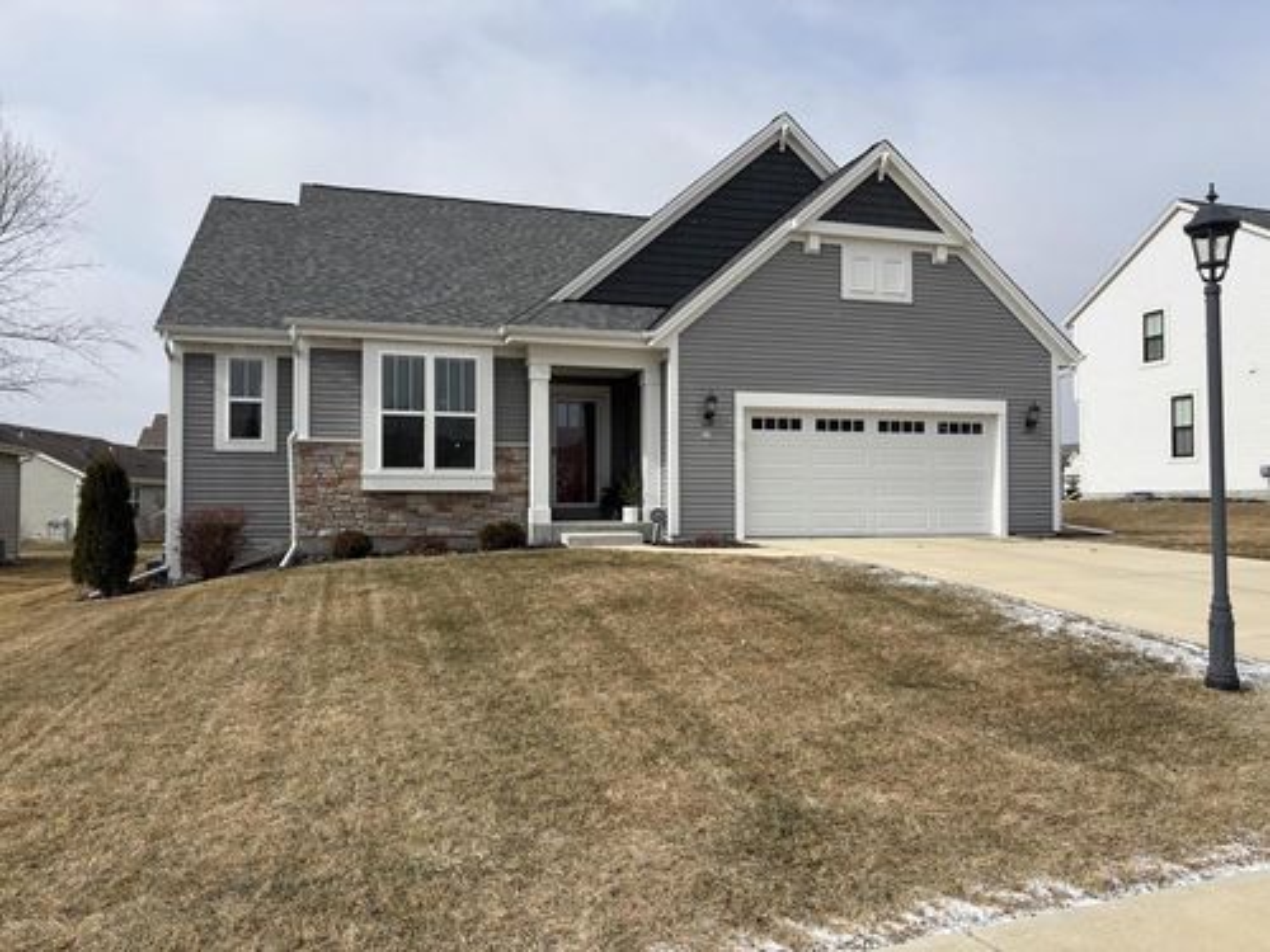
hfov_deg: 67.3
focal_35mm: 26
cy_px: 476
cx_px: 635
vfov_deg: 53.1
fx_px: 954
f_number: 1.6
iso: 50
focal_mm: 5.96
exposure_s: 1/4950
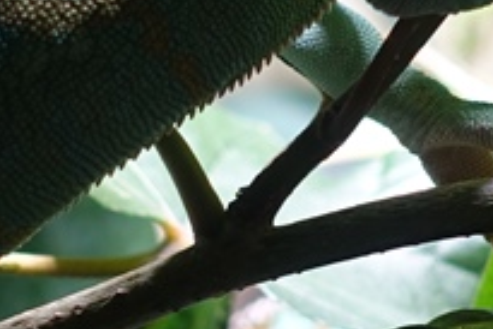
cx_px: 322
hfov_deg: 5.9
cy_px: 95
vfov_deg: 3.9
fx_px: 4783
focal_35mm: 349
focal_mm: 25.7
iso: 200
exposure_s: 1/80
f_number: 2.8
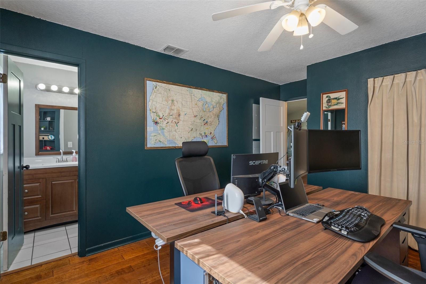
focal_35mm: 17
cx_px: 213
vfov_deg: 70.4
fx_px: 201
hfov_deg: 93.3
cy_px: 142
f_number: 8
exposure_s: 1/3
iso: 400
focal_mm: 17
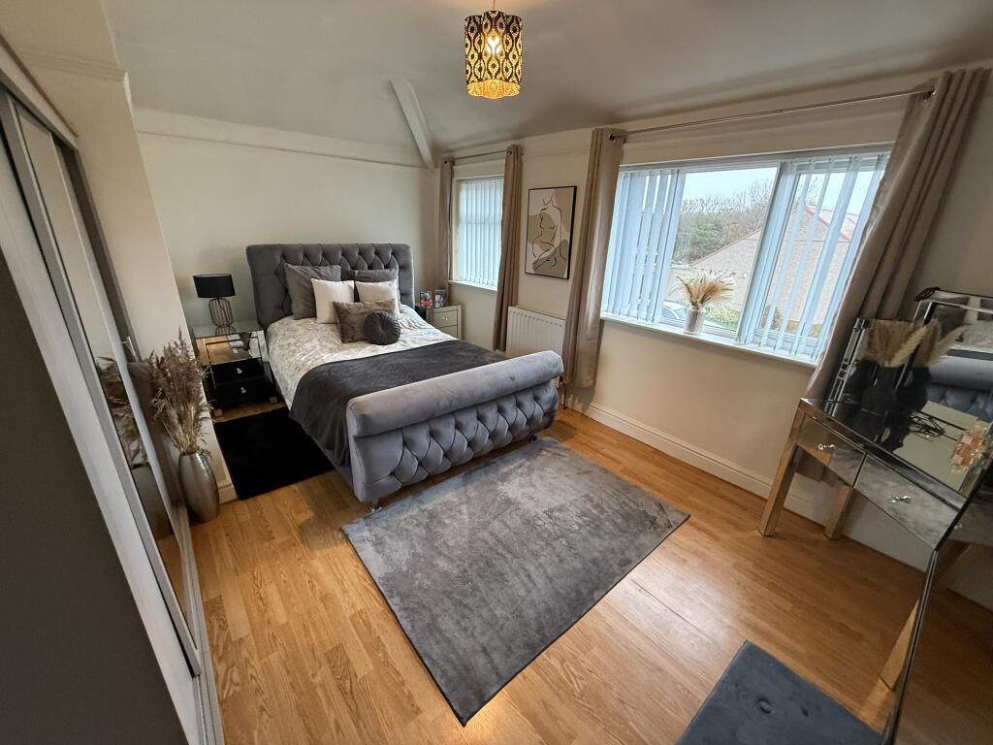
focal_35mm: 14
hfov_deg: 102.1
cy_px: 372
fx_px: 402
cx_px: 496
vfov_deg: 85.7
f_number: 2.2
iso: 320
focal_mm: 2.22
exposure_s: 1/50
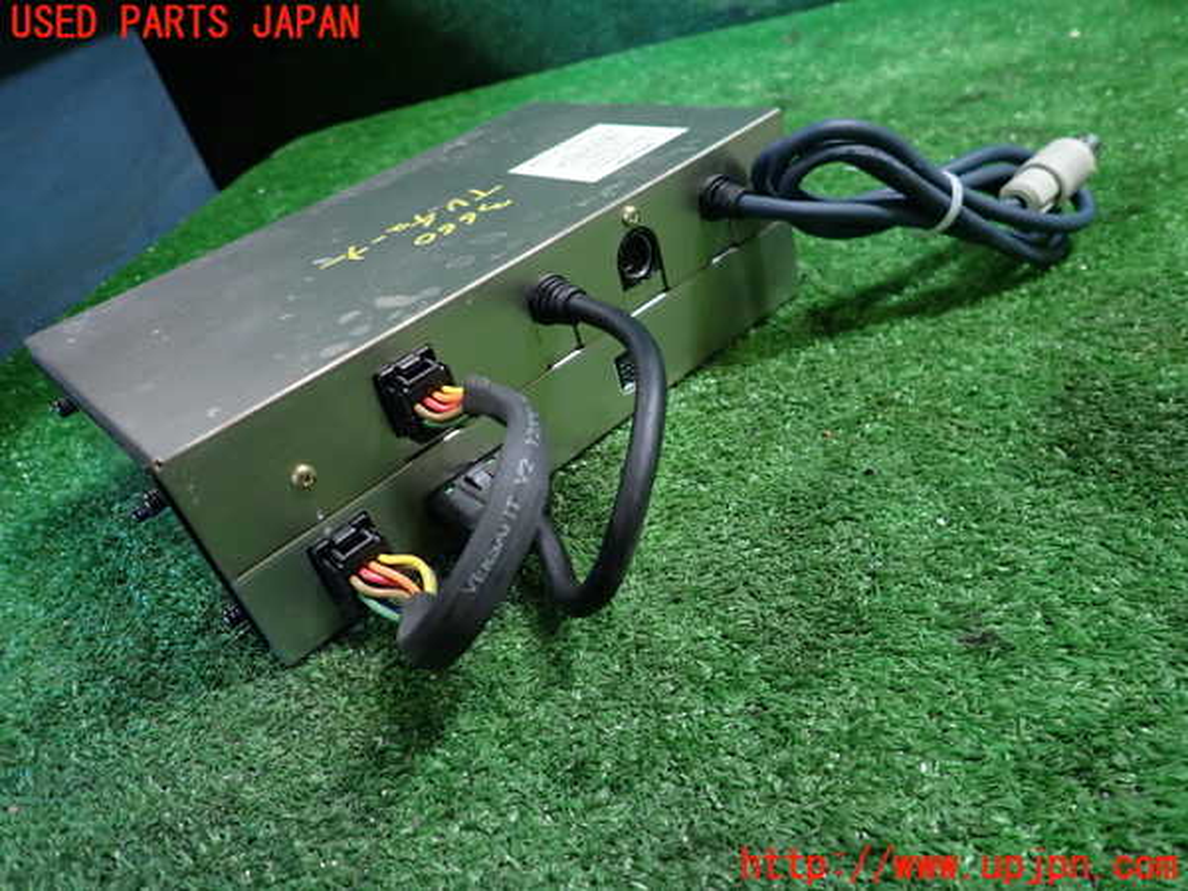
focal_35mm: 25
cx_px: 594
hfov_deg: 69.4
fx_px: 858
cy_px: 446
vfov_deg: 54.9
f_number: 2
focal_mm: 4.5
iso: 250
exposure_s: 1/30
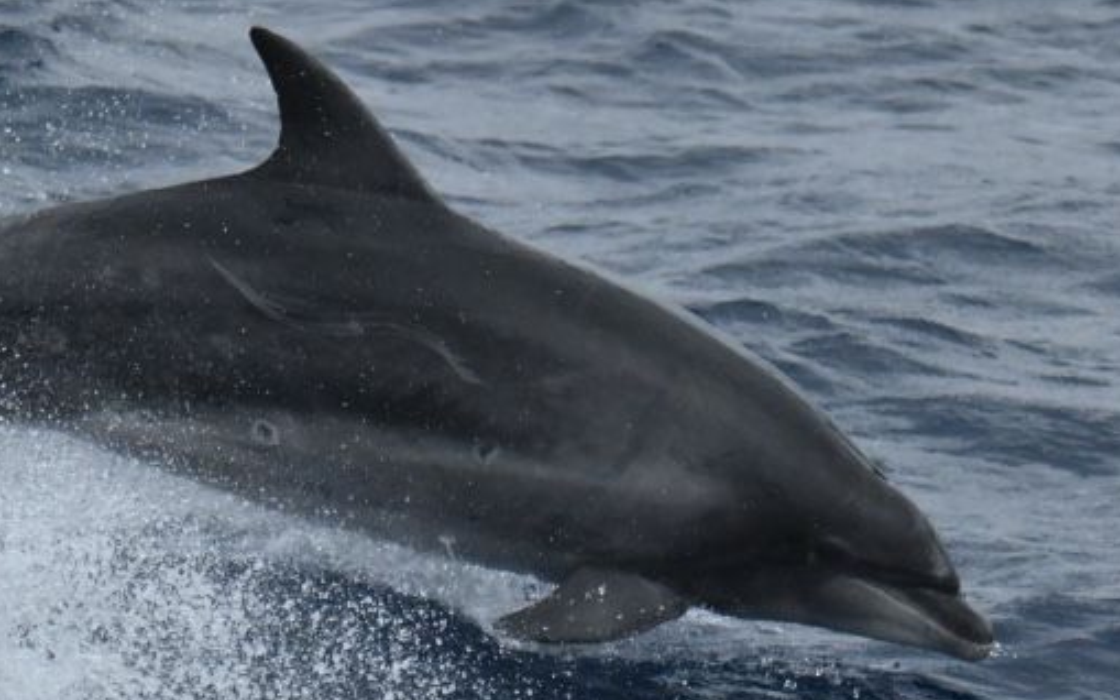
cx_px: 304
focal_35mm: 320
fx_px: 9766
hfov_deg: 6.6
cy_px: 470
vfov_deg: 4.1
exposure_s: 1/8000
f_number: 5.3
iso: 4000
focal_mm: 200
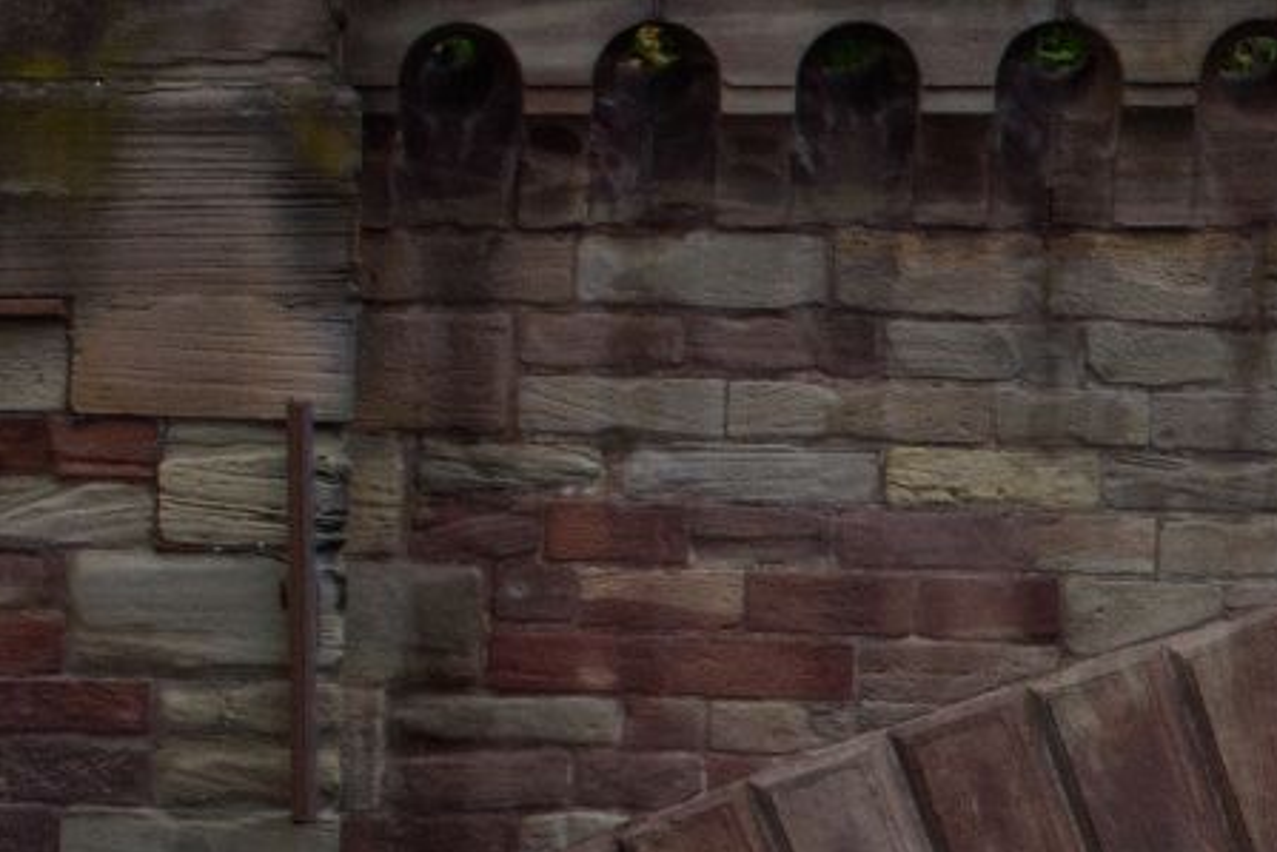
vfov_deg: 2.4
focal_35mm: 562
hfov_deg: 3.6
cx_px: 3076
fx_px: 19941
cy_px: 450
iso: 400
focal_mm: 70
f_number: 9
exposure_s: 1/200
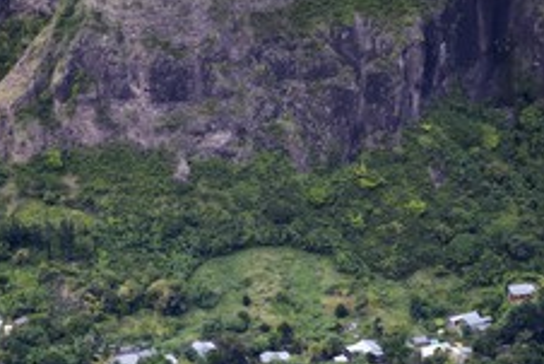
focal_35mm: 371
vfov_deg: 3.7
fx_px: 5610
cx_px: 205
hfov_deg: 5.6
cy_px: 318
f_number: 2.8
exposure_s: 1/1250
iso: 800
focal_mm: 200
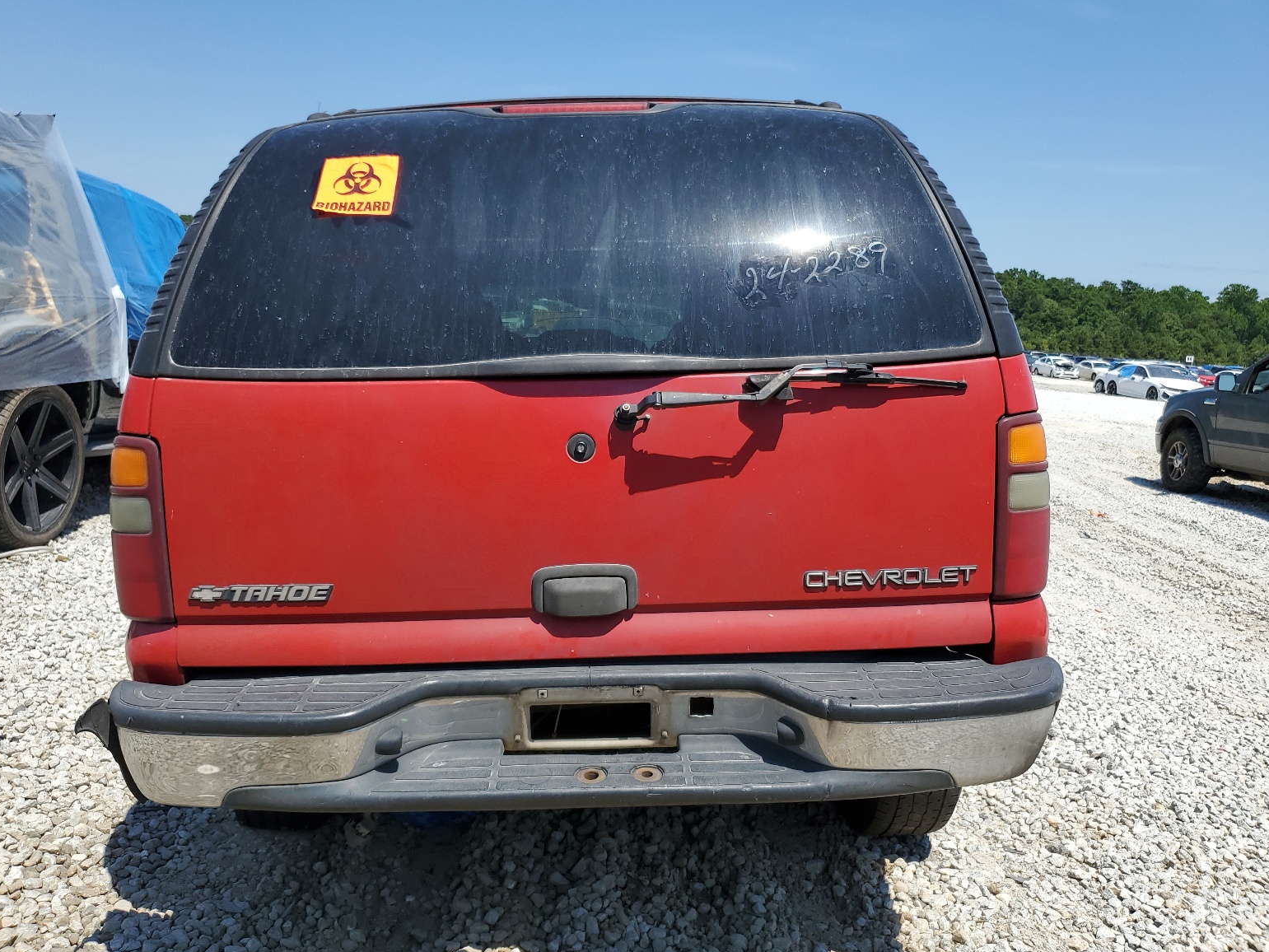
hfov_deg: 65.3
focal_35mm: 27
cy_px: 486
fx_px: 990
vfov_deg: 51.4
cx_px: 614
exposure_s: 1/3333
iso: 50
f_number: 1.5
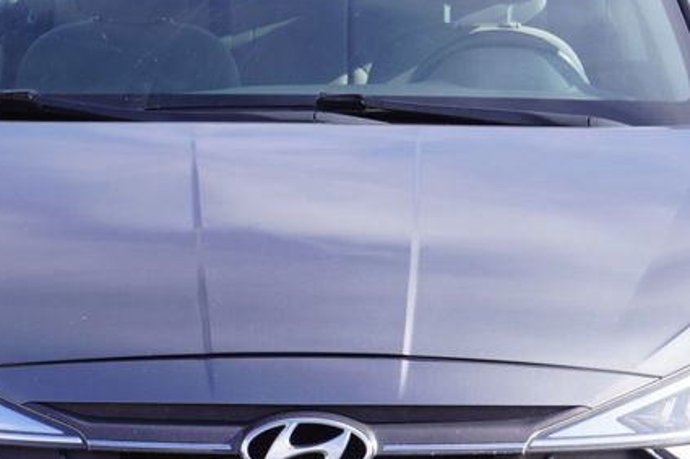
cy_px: 357
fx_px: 3468
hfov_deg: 11.4
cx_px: 313
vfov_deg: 7.6
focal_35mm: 181
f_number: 8
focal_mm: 50
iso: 100
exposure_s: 1/100
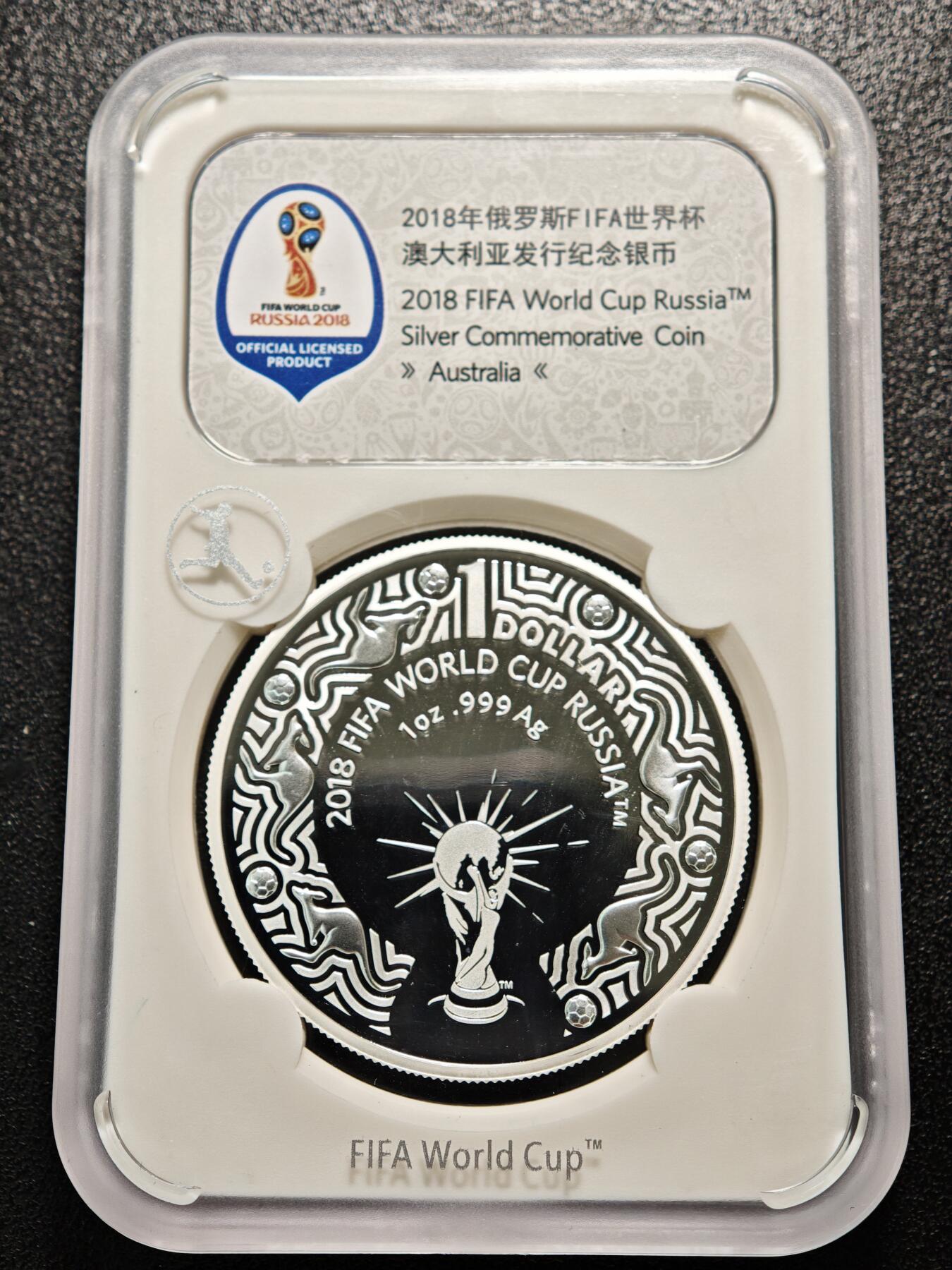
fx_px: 2200
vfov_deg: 32.2
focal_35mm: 60
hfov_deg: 24.4
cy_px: 635
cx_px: 476
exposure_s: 1/120
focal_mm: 9
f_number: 2
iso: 320
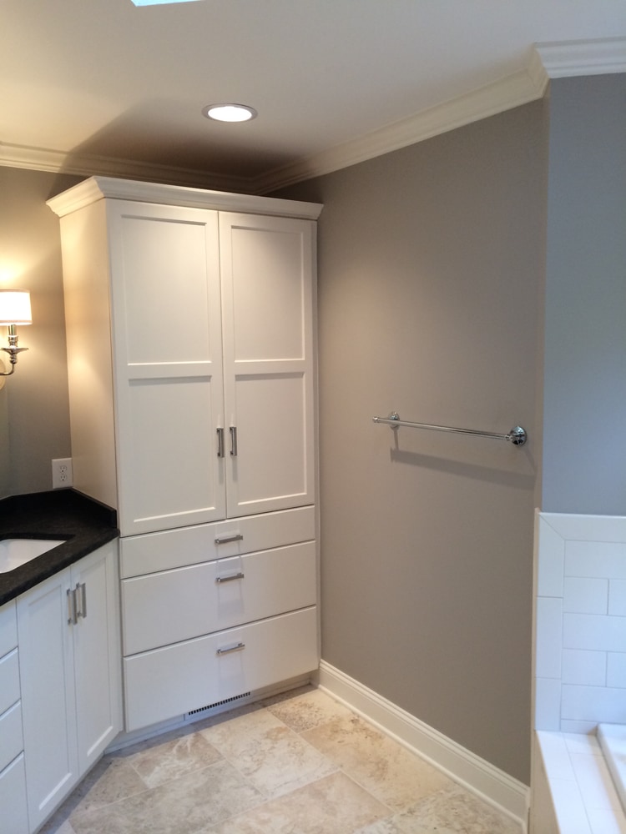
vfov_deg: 60.0
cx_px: 313
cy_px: 417
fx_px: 723
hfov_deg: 46.8
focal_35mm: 30
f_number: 2.2
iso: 64
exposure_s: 1/30
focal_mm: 4.12
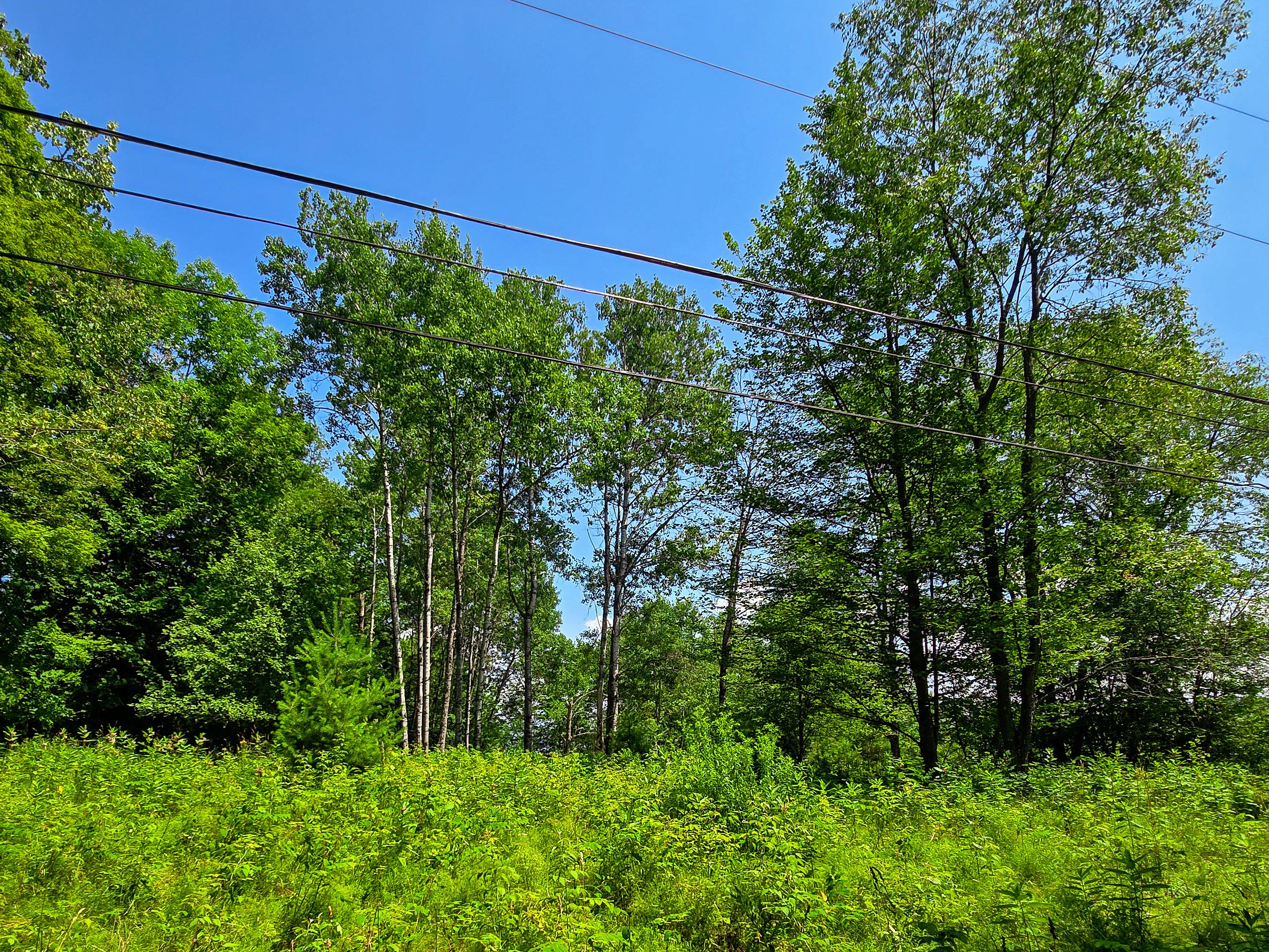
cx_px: 515
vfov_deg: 66.0
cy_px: 667
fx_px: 697
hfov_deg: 83.7
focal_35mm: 19
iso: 50
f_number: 2.2
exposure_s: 1/1250
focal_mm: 2.2
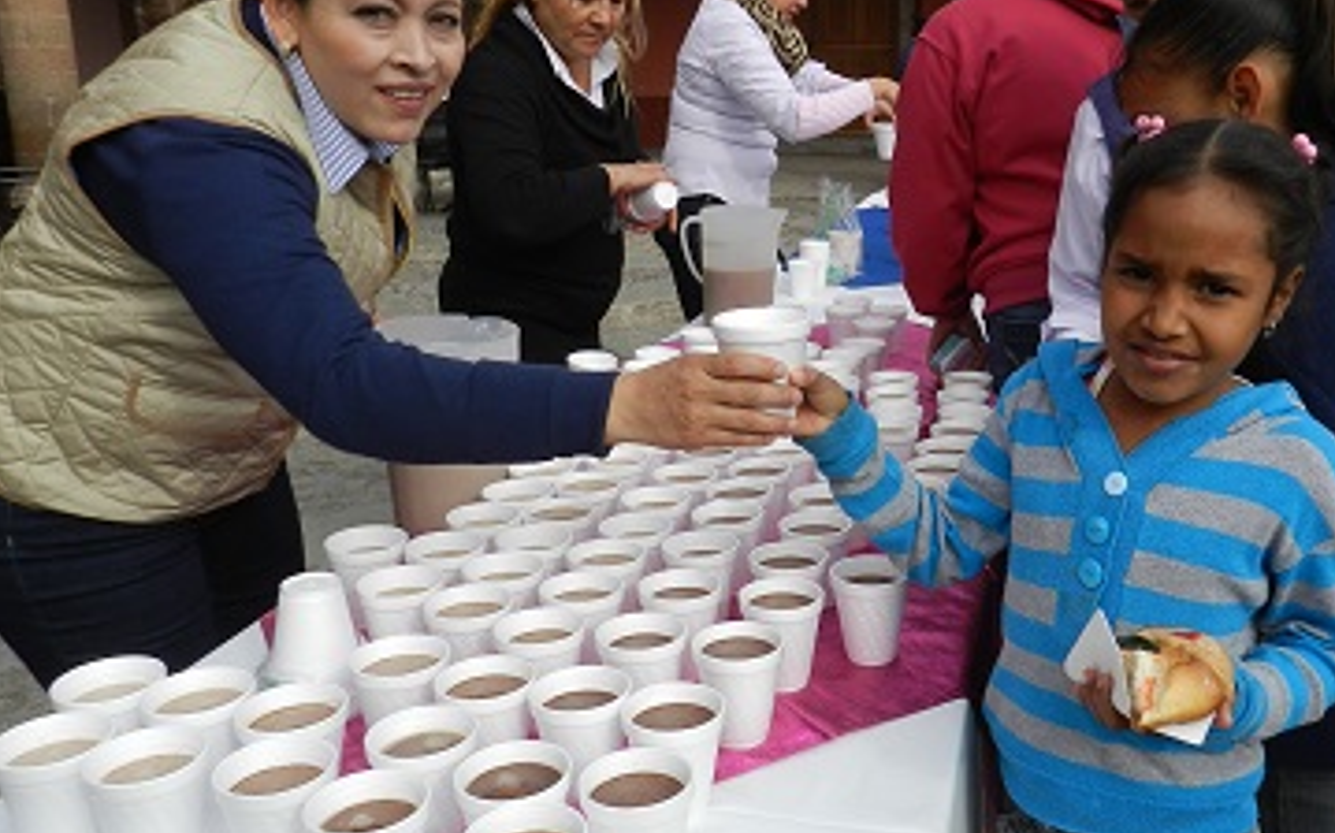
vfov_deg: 37.2
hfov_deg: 56.1
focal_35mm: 34
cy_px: 370
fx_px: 1236
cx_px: 833
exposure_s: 1/800
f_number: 4
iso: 160
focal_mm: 4
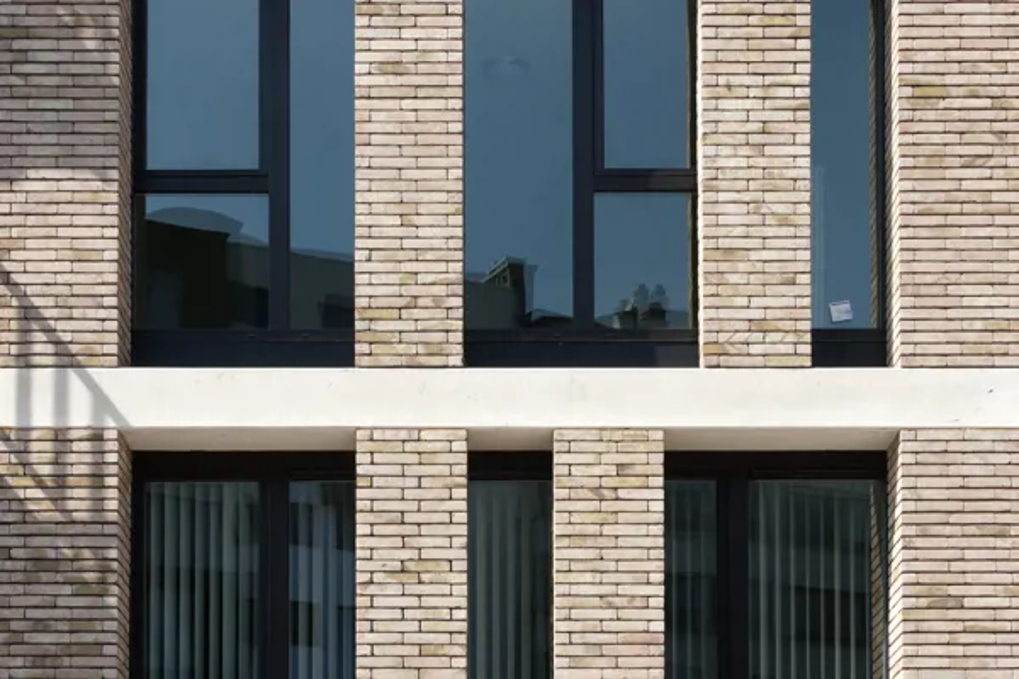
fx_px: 1316
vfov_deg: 28.9
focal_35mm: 46
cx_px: 510
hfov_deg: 42.3
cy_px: 340
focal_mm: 31
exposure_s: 1/100
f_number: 9
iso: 100
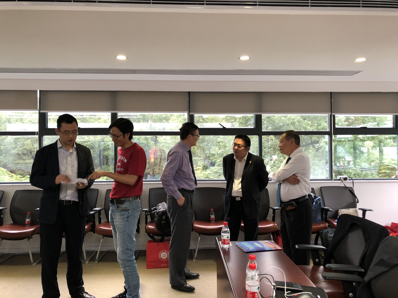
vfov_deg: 49.7
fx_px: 322
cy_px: 149
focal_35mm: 28
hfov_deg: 63.4
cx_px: 199
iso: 40
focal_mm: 4
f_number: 1.8
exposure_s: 1/17
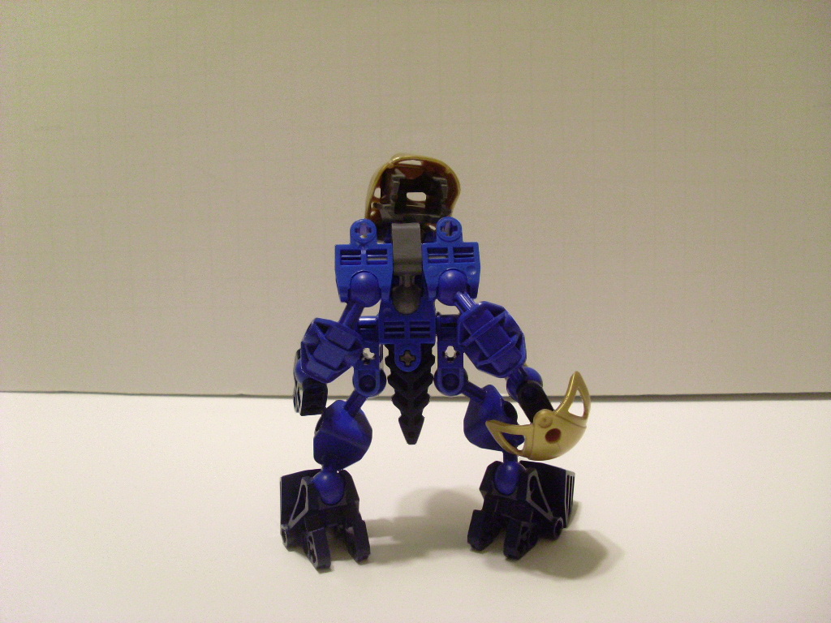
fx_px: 912
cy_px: 312
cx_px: 416
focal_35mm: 38
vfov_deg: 37.7
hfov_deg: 49.0
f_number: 3
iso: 200
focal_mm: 6.3
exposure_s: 1/15
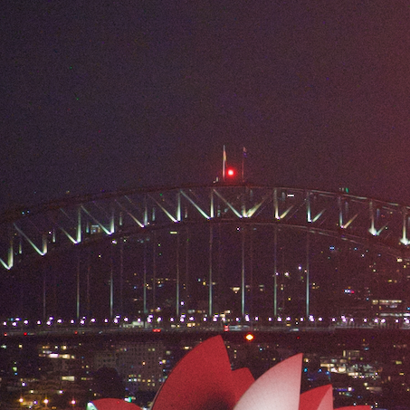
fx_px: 6754
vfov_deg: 3.5
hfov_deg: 3.5
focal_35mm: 504
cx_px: 464
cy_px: 262
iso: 12800
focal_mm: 140
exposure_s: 1/25
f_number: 4.8
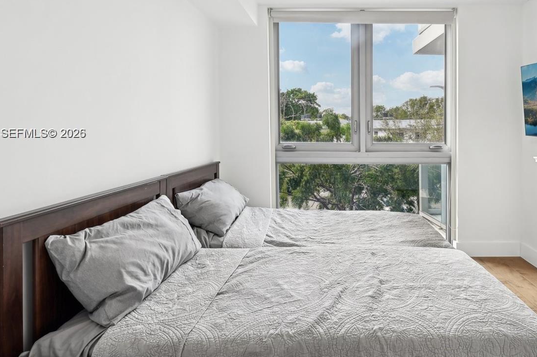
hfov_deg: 77.6
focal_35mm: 22
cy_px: 134
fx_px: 328
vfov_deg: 56.4
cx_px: 326
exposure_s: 1/50
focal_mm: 15
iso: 100
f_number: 8
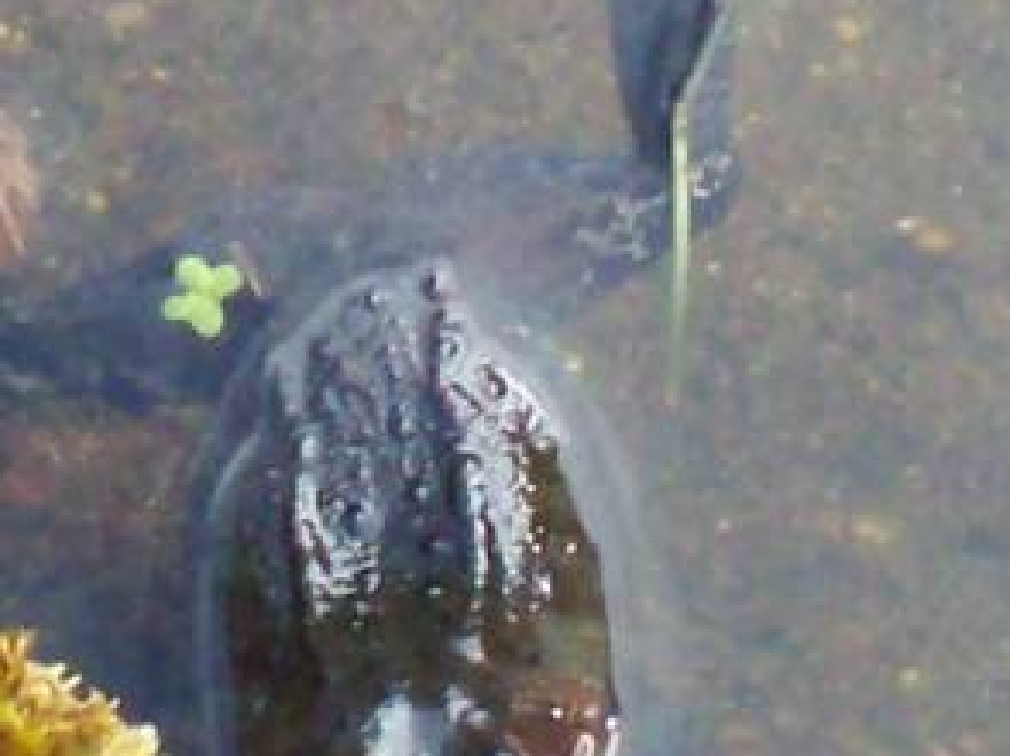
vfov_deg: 2.5
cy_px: -254
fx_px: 17142
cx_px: -55
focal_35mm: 588
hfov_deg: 3.4
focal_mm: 18
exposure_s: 1/128
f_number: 4.8
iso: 306
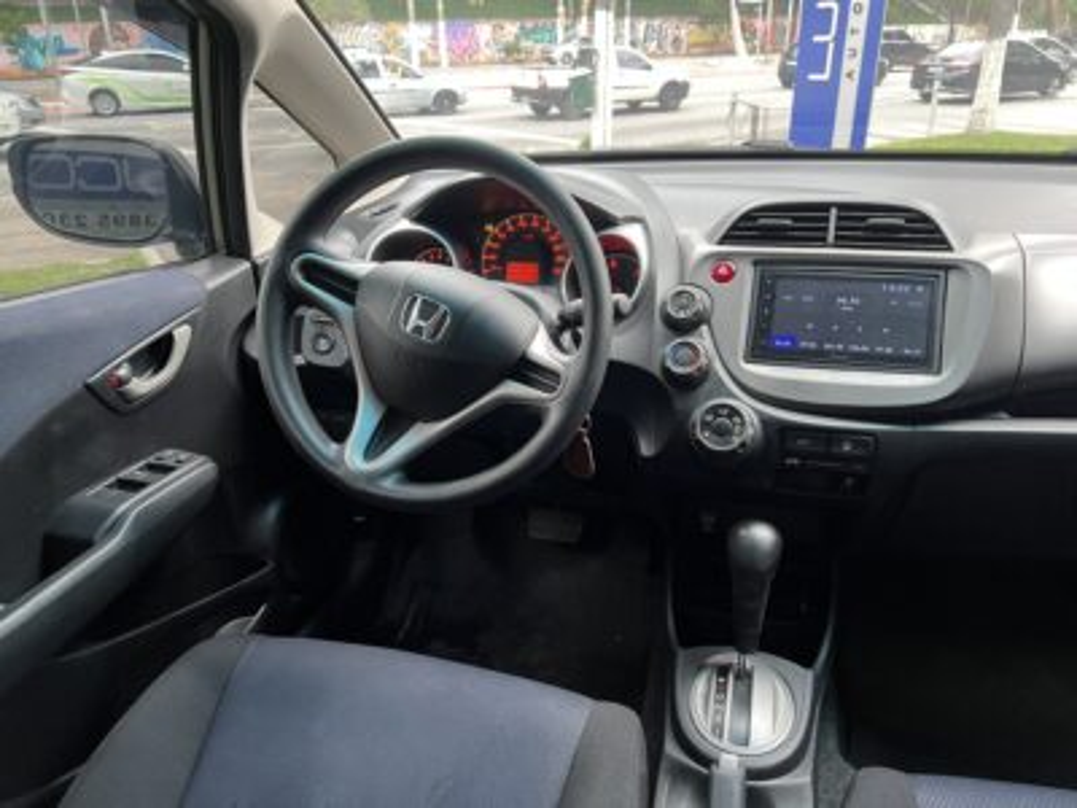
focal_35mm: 26
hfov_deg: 67.3
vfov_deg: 53.1
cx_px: 538
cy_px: 404
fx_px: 809
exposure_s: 1/62
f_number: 1.5
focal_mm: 5.7
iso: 125
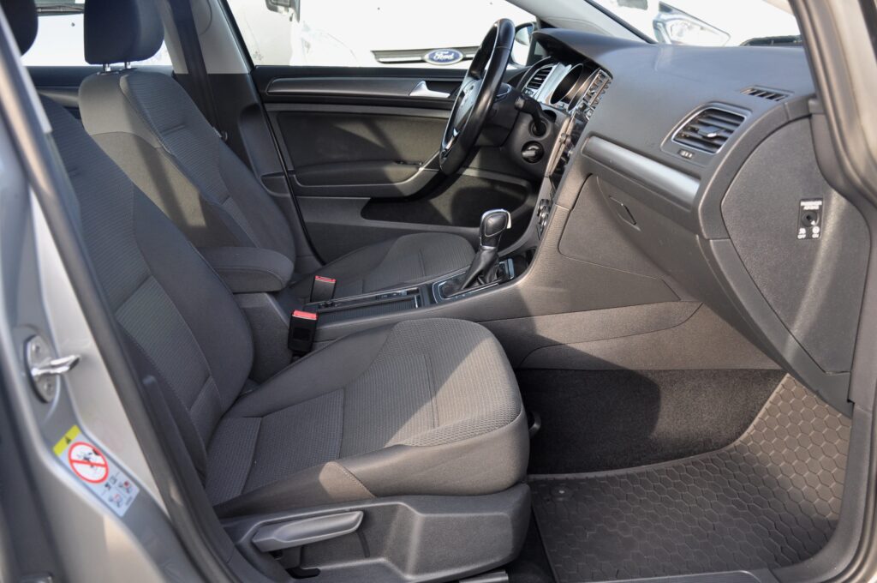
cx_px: 438
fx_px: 803
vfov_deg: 39.9
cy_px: 292
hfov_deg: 57.3
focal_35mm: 33
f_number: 4
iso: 400
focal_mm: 22
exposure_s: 1/60
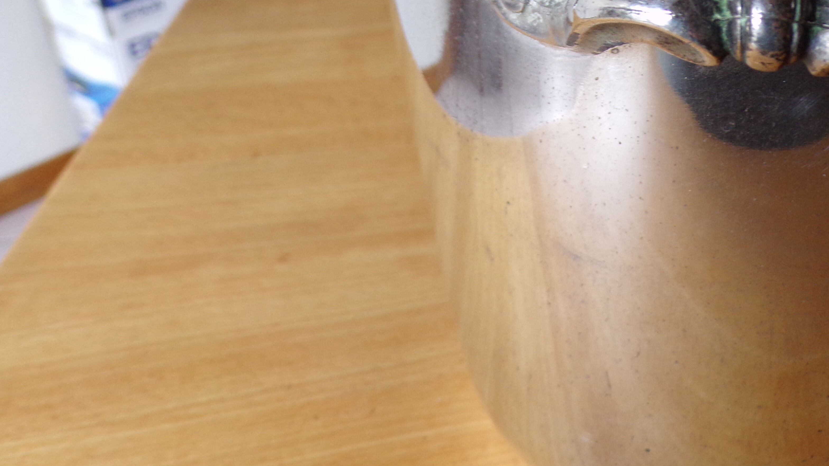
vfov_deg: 26.7
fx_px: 945
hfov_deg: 45.1
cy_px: 44
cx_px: 656
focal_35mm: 43
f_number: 3
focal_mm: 4.3
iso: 116
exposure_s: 1/34
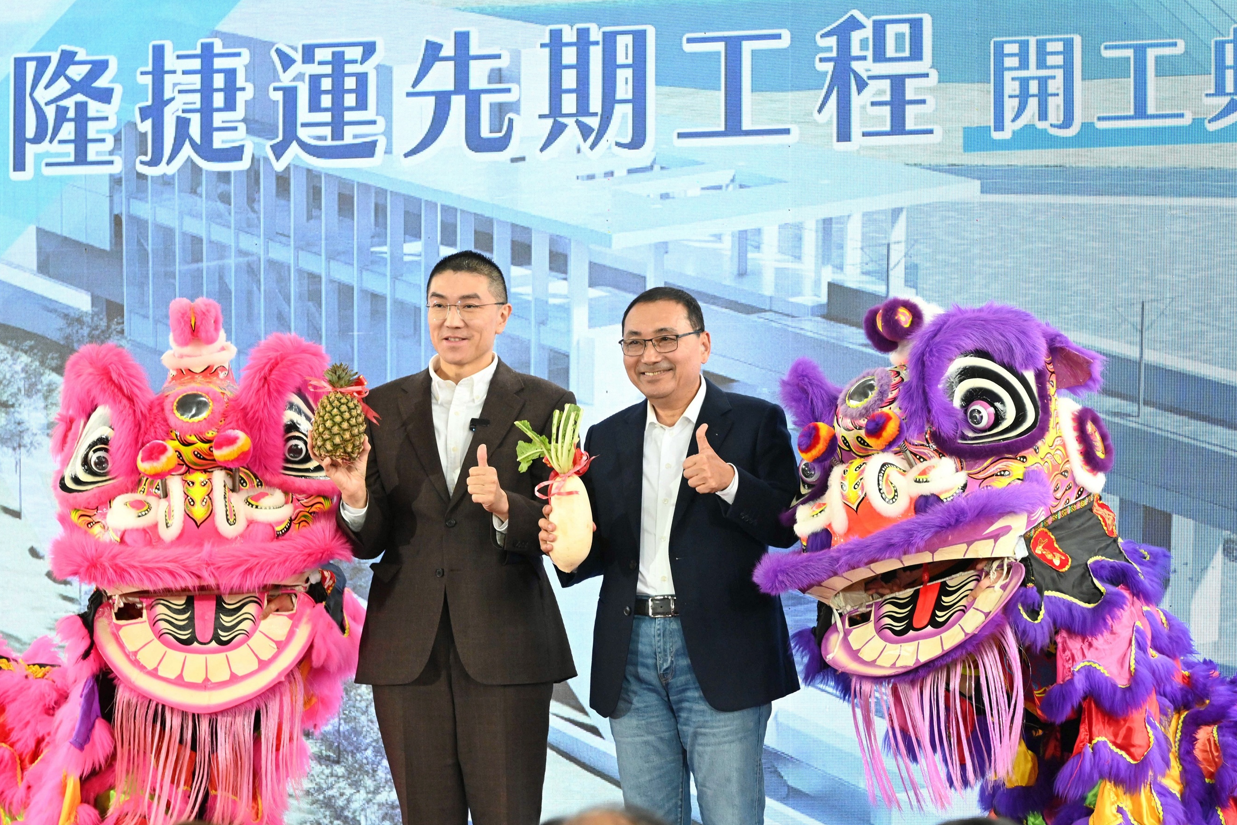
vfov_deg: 11.9
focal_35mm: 115
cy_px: 449
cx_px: 581
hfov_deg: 17.8
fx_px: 3951
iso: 2500
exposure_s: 1/200
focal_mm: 102
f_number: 5.6
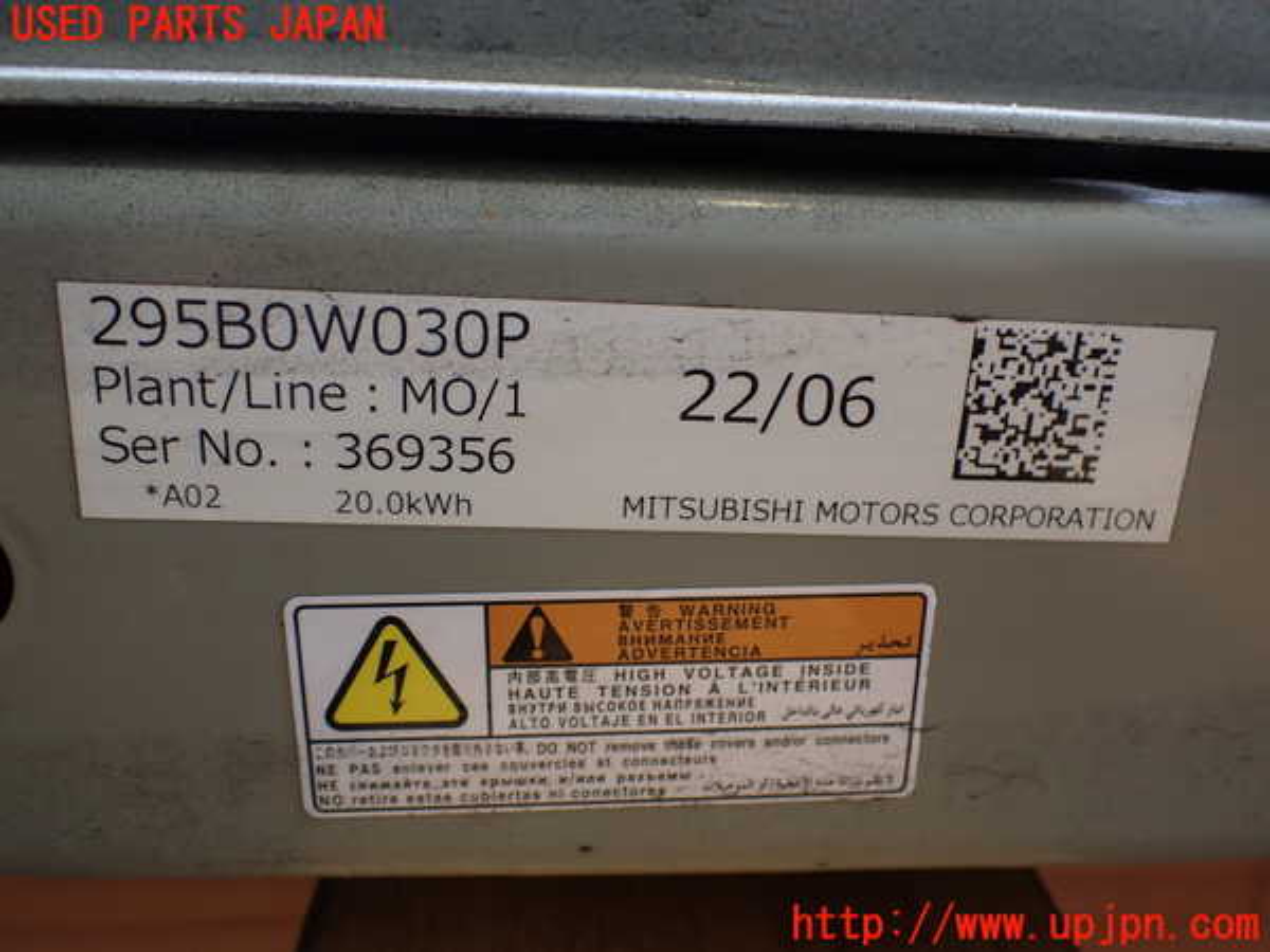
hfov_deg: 60.0
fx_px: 1101
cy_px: 476
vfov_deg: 46.8
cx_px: 635
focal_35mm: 30
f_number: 2.3
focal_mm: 5.4
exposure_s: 1/125
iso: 200
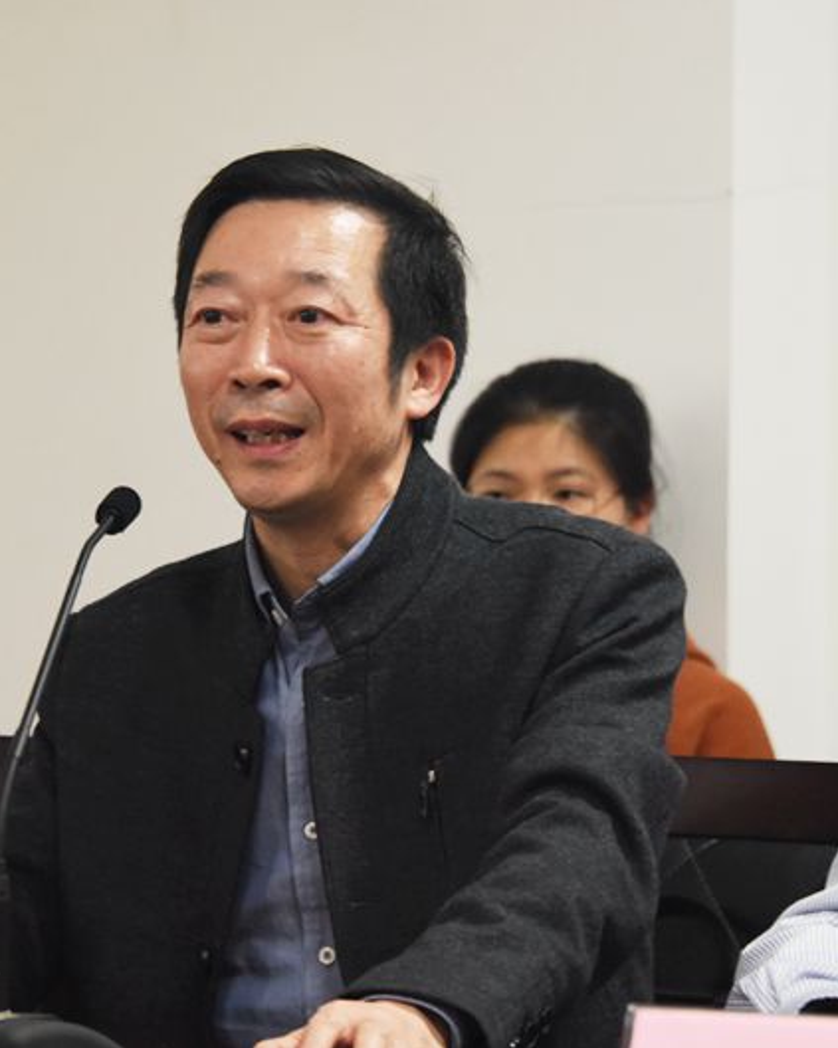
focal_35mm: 173
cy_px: 522
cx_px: 301
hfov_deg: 8.9
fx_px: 5365
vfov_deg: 11.2
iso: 3200
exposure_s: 1/40
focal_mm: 122
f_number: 6.3
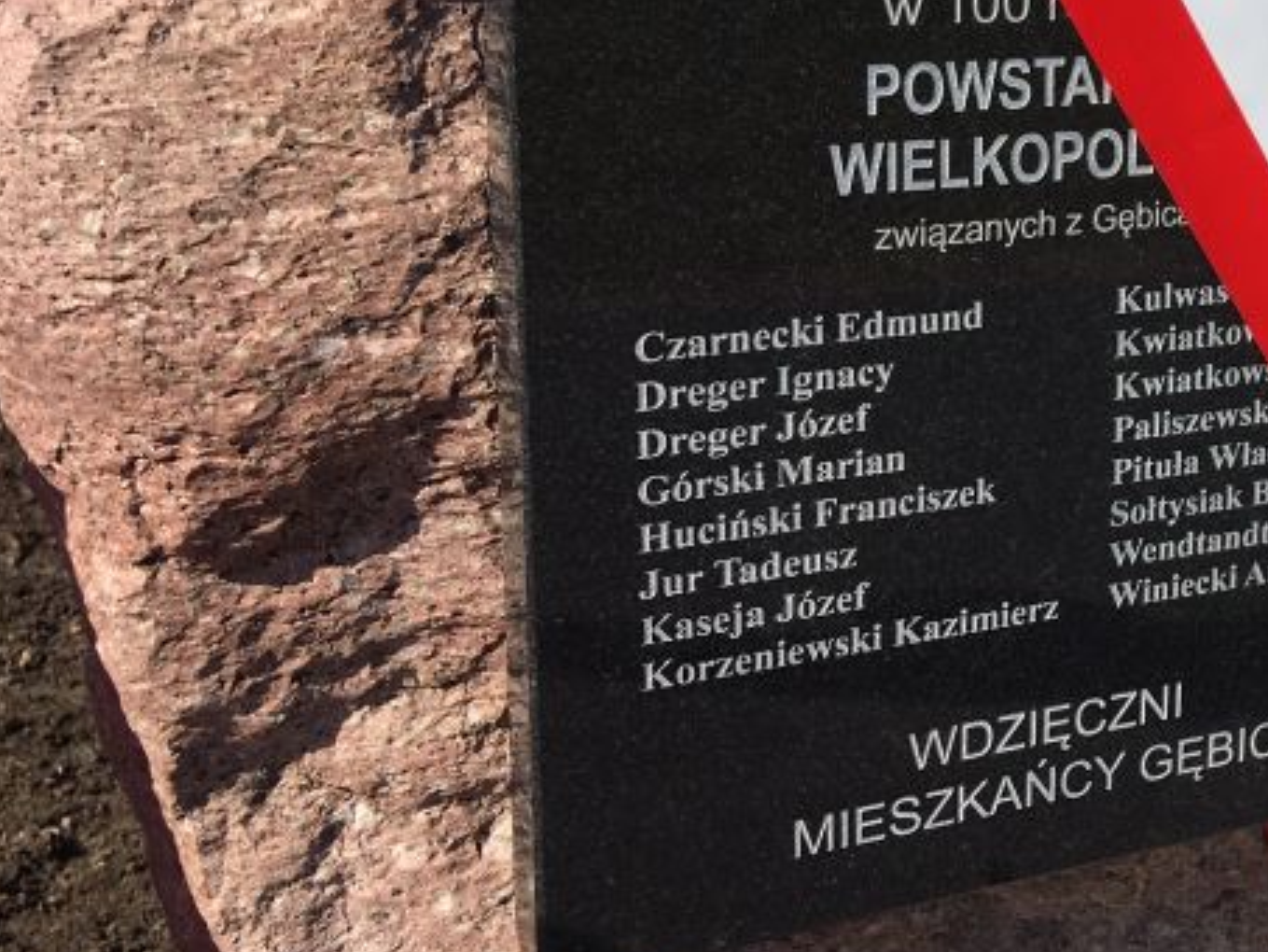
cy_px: 238
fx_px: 2345
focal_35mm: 64
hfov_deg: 27.7
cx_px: 1386
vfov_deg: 22.7
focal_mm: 4.15
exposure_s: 1/1282
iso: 25
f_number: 2.2
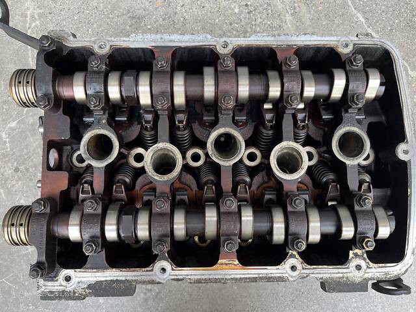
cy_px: 156
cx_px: 208
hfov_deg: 67.3
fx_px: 312
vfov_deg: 53.1
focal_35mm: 26
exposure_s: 1/121
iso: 64
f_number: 1.6
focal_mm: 5.1
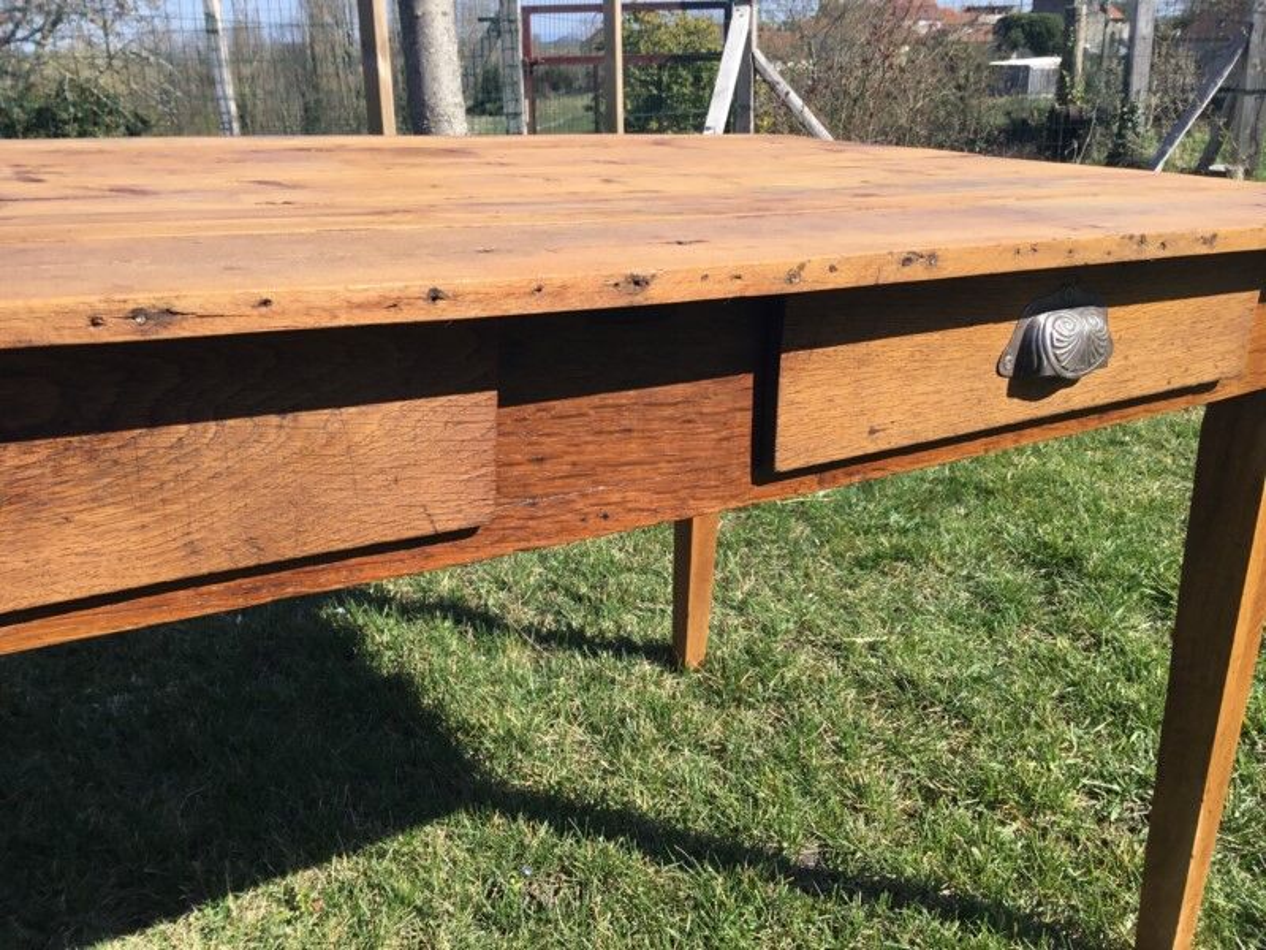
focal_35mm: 31
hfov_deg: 58.4
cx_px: 633
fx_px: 1134
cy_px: 475
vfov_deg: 45.4
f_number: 2.4
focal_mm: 3.3
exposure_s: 1/791
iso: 25
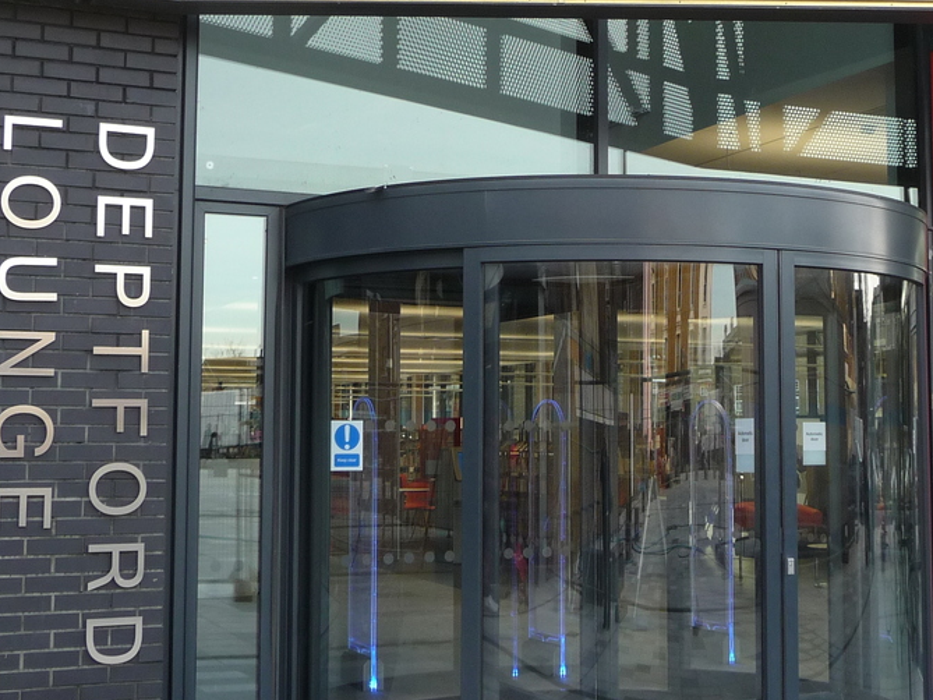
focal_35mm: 58
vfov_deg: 25.2
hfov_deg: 33.0
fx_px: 1564
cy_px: 291
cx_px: 593
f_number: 3.4
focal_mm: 5
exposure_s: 1/50
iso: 100
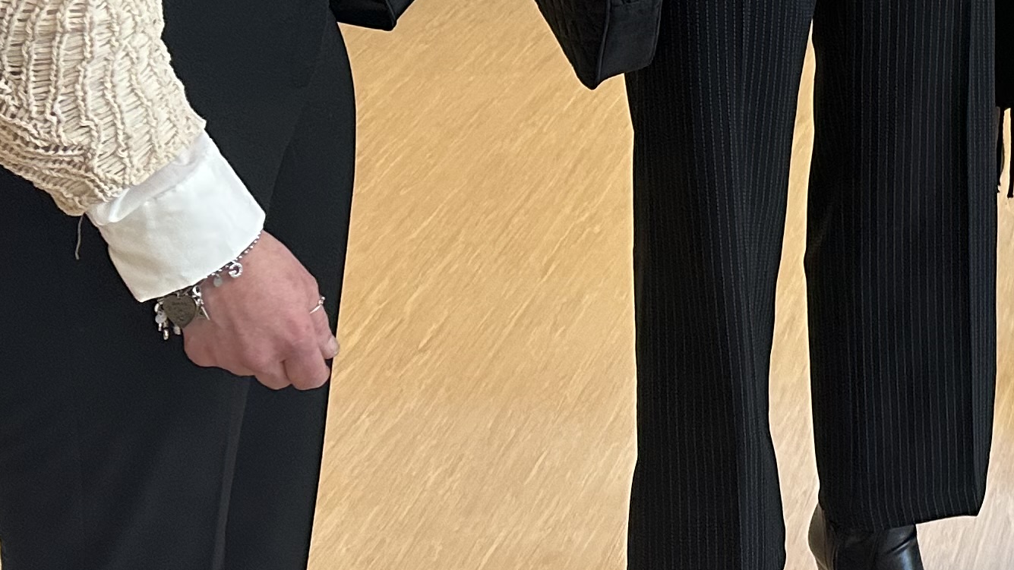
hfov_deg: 22.8
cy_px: -518
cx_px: 1434
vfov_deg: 13.4
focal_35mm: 79
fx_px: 2124
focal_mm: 6.86
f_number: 1.78
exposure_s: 1/100
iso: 200
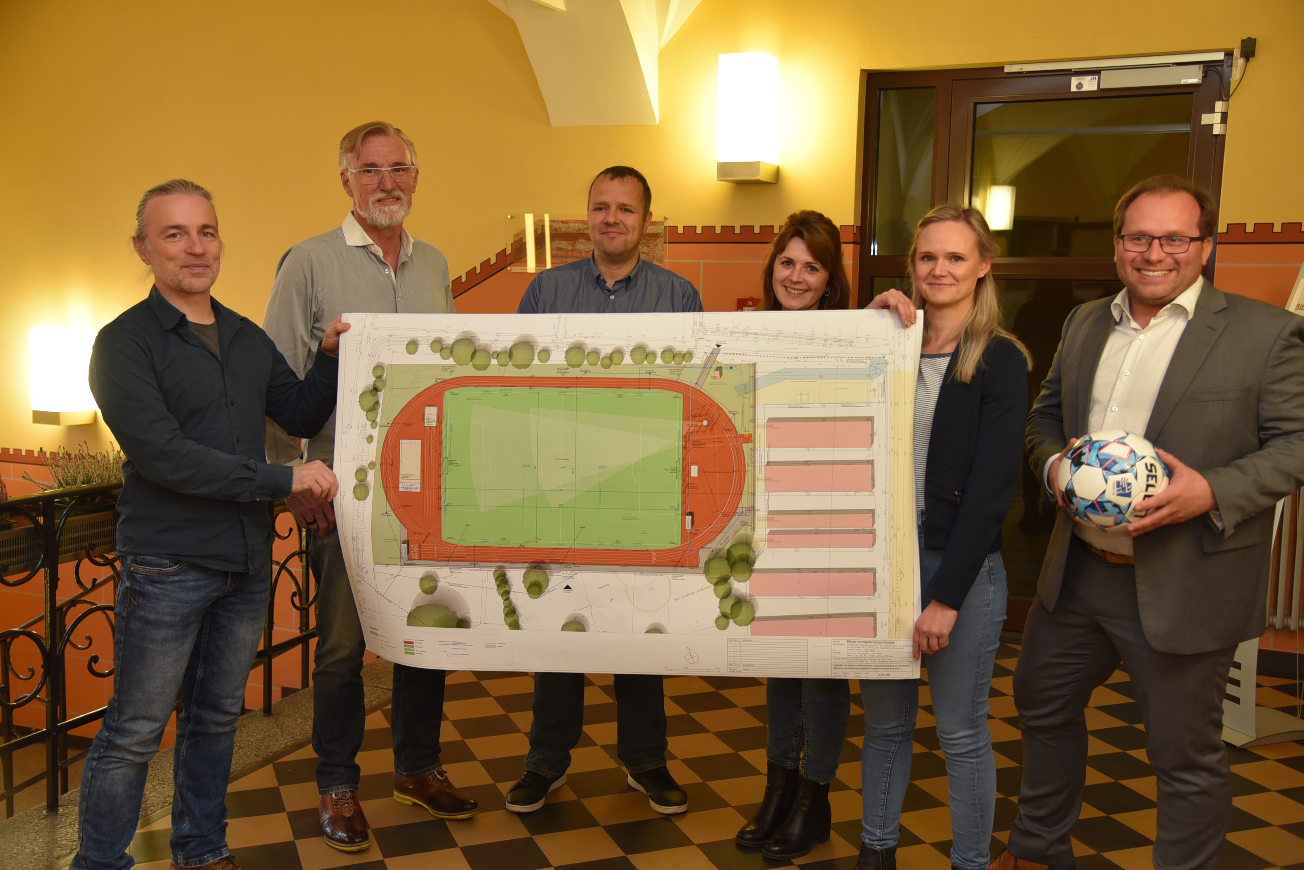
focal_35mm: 38
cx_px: 652
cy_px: 435
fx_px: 1377
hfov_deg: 50.7
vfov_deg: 35.1
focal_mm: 38
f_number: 4
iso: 800
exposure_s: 1/60
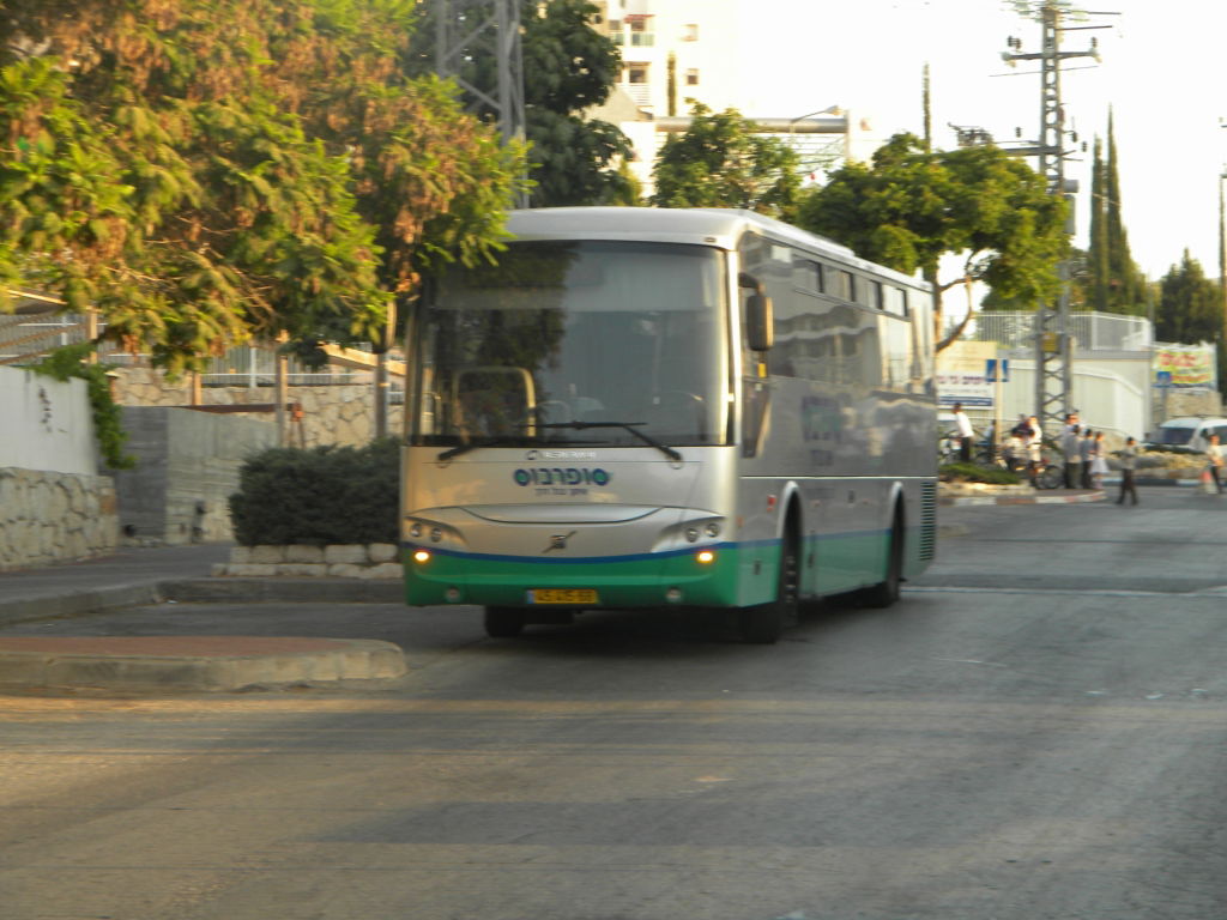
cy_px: 460
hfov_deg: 18.7
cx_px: 614
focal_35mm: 105
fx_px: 3722
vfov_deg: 14.1
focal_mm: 19
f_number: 4.7
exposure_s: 1/78.6
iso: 80
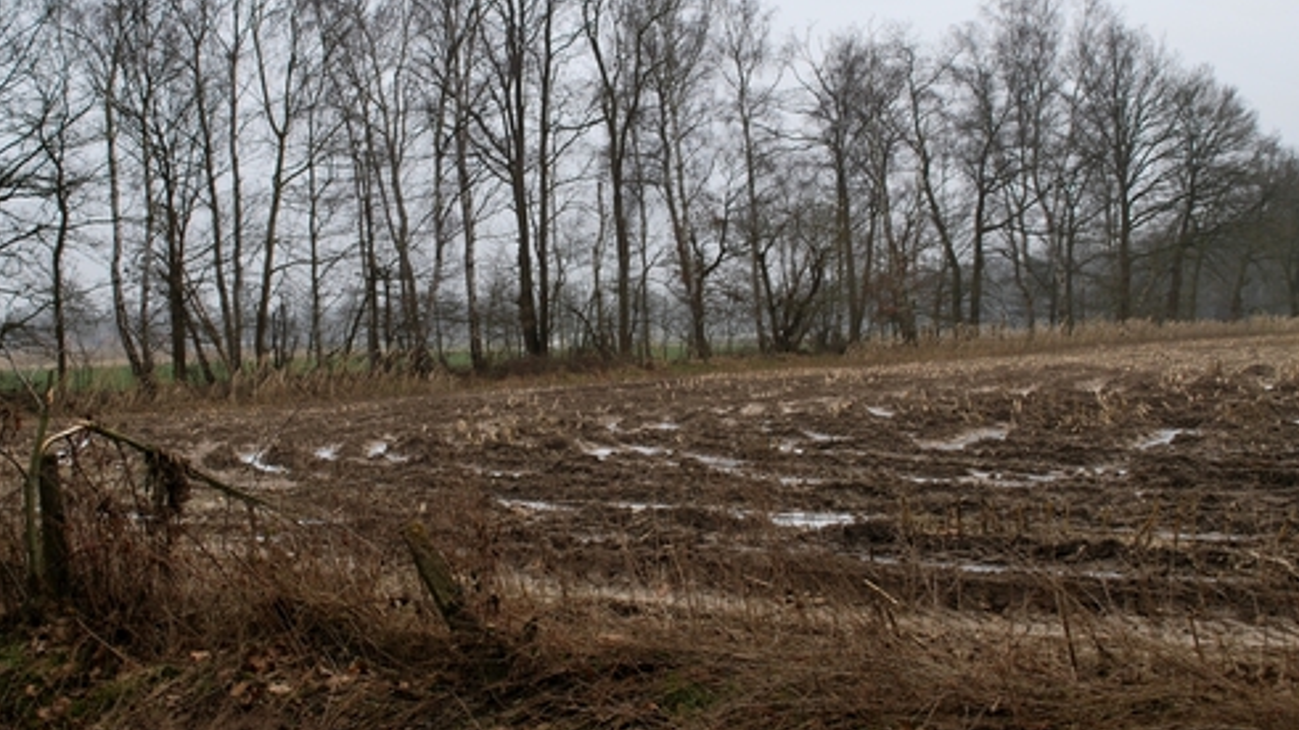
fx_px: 1722
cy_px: 251
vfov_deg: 23.8
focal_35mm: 50
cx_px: 614
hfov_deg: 41.3
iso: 140
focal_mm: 26
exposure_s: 1/125
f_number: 5.6
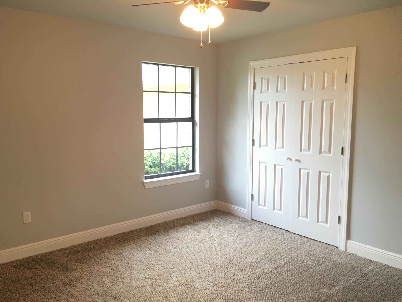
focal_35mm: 29
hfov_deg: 61.7
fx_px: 337
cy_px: 151
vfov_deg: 48.2
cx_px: 201
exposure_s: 1/15
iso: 50
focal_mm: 4.15
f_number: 2.2
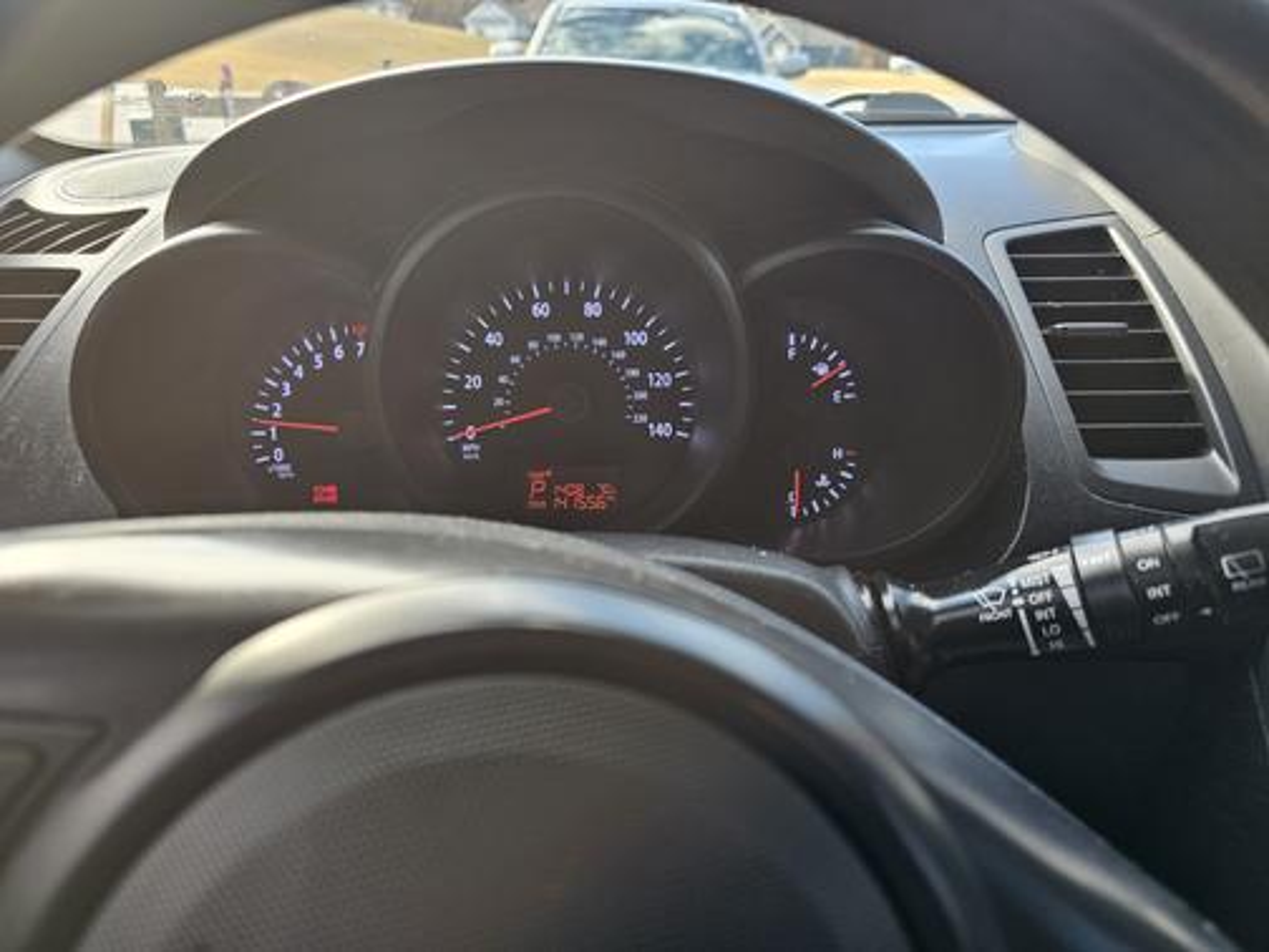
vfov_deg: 58.9
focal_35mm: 23
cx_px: 634
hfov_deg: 73.9
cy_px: 476
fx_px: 843
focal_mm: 6.3
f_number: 1.7
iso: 64
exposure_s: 1/120
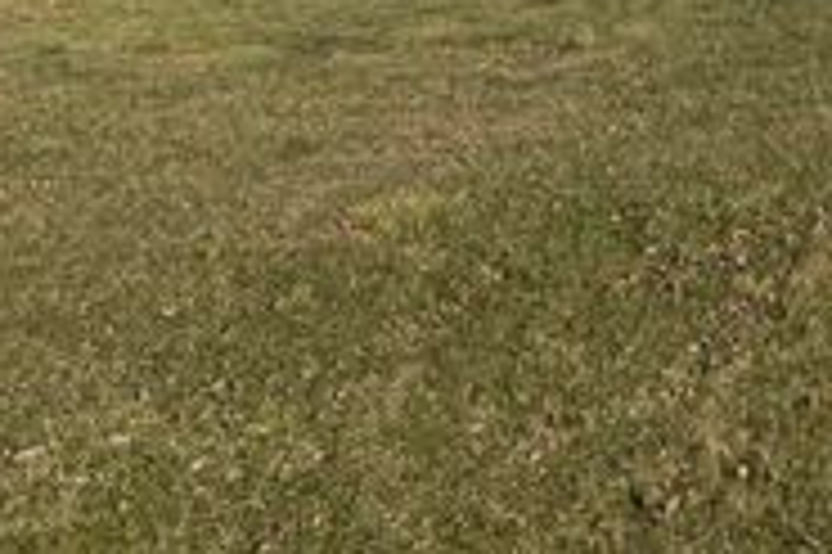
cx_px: 1102
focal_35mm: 73
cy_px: -286
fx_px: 1686
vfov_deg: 16.8
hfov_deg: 24.1
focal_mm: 4.25
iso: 32
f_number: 1.8
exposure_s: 1/3984
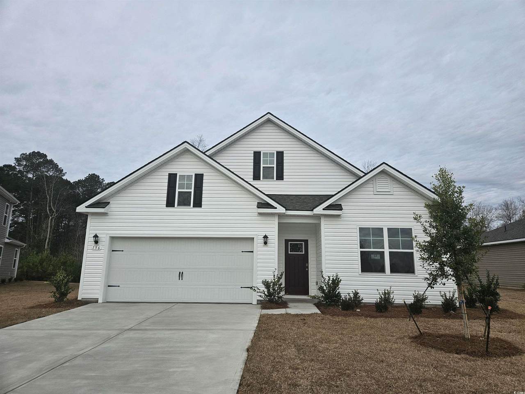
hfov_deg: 73.9
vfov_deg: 58.9
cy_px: 197
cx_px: 262
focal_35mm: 23
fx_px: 349
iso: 40
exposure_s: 1/2000
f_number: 1.8
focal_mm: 5.4
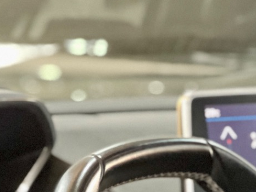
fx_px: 2346
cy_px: 365
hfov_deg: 6.2
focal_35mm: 317
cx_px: 186
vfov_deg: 4.6
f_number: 2.8
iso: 640
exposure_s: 1/15
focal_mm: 9
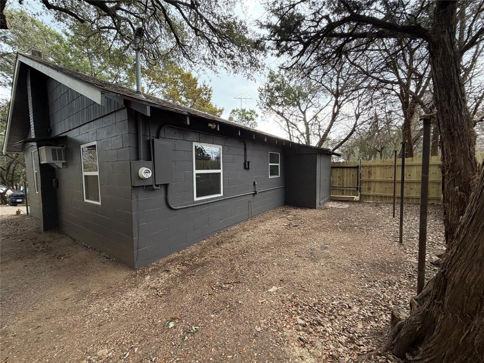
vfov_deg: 85.7
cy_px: 182
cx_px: 242
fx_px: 196
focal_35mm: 14
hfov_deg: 102.1
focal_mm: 2.22
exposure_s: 1/121
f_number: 2.2
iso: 125
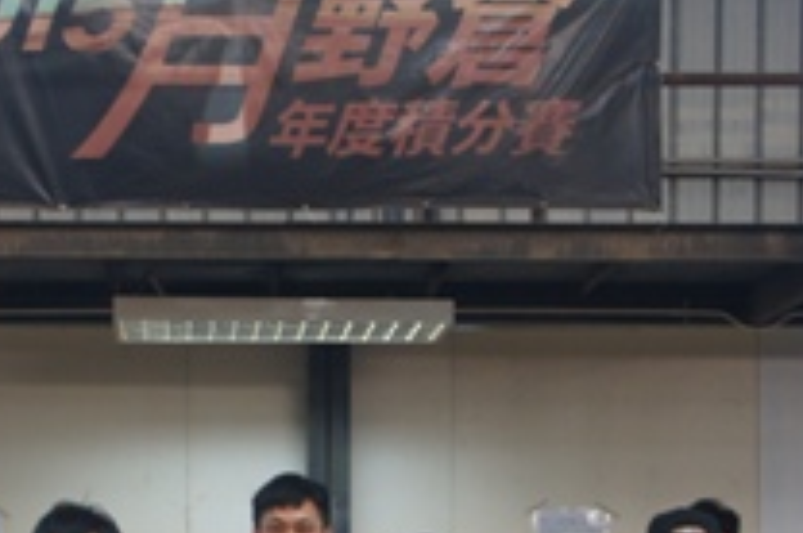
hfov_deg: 16.9
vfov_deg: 11.2
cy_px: 572
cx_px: 127
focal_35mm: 120
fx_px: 2673
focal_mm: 26
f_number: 4
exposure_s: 1/40
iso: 250
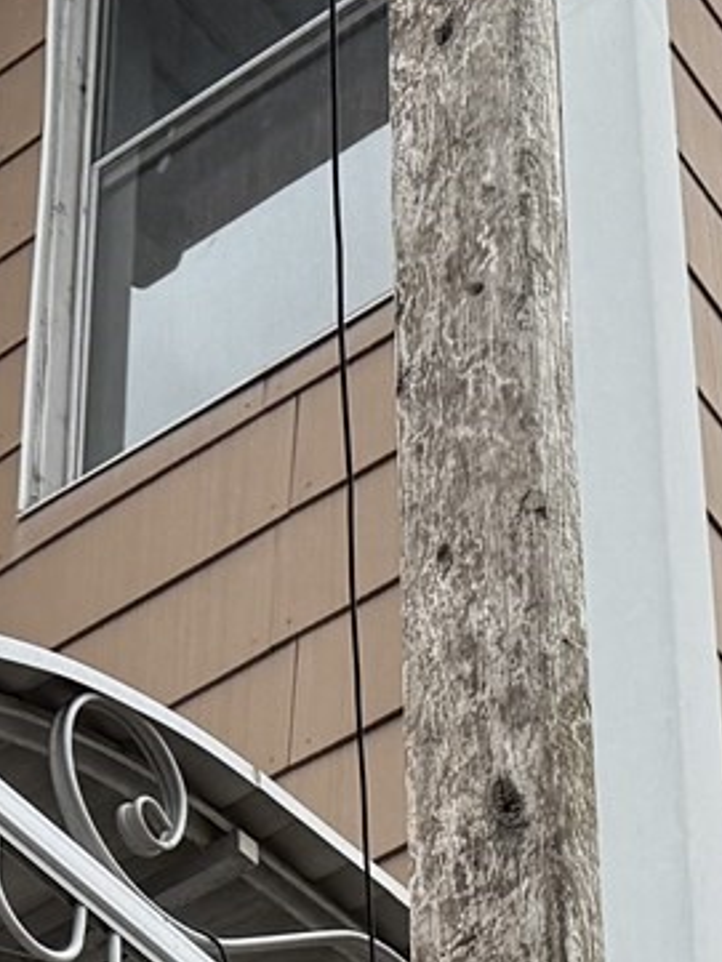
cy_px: 1708
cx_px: 935
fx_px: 3780
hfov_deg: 10.7
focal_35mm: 136
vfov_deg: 13.1
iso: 80
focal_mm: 6.76
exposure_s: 1/849
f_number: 1.78
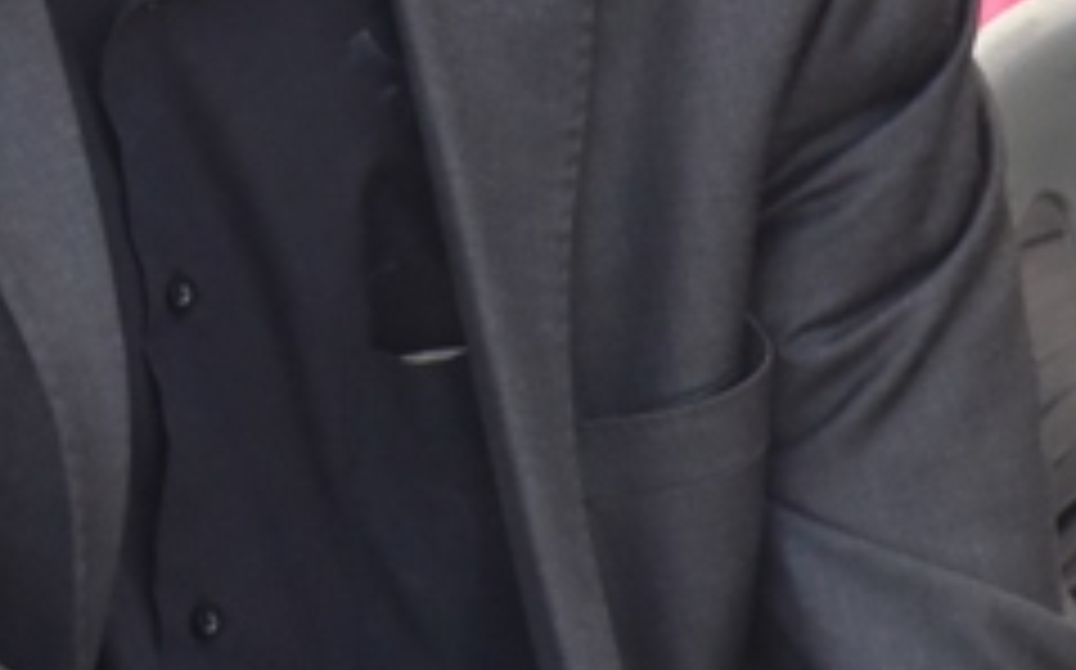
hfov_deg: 4.6
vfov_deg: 2.9
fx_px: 13450
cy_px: -205
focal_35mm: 459
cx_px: -473
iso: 1600
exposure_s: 1/640
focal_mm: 105
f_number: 13
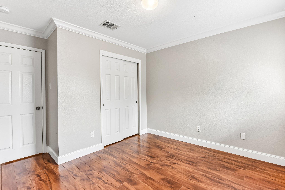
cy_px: 95
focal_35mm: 14
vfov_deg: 81.2
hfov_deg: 104.3
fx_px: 111
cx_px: 142
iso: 320
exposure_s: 1/15
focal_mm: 14
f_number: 8
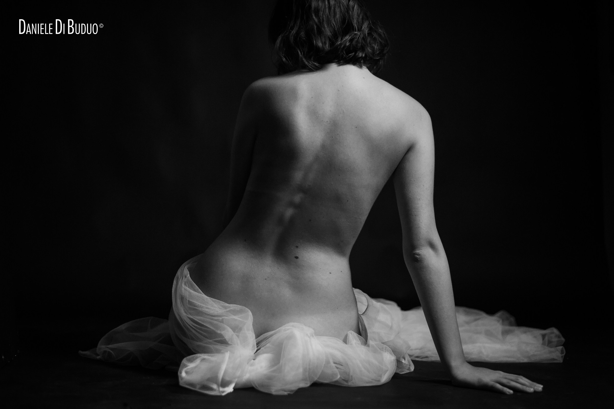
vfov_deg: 27.0
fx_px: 852
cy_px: 204
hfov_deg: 39.6
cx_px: 307
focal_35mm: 50
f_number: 1.8
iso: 640
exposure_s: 1/100
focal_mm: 50
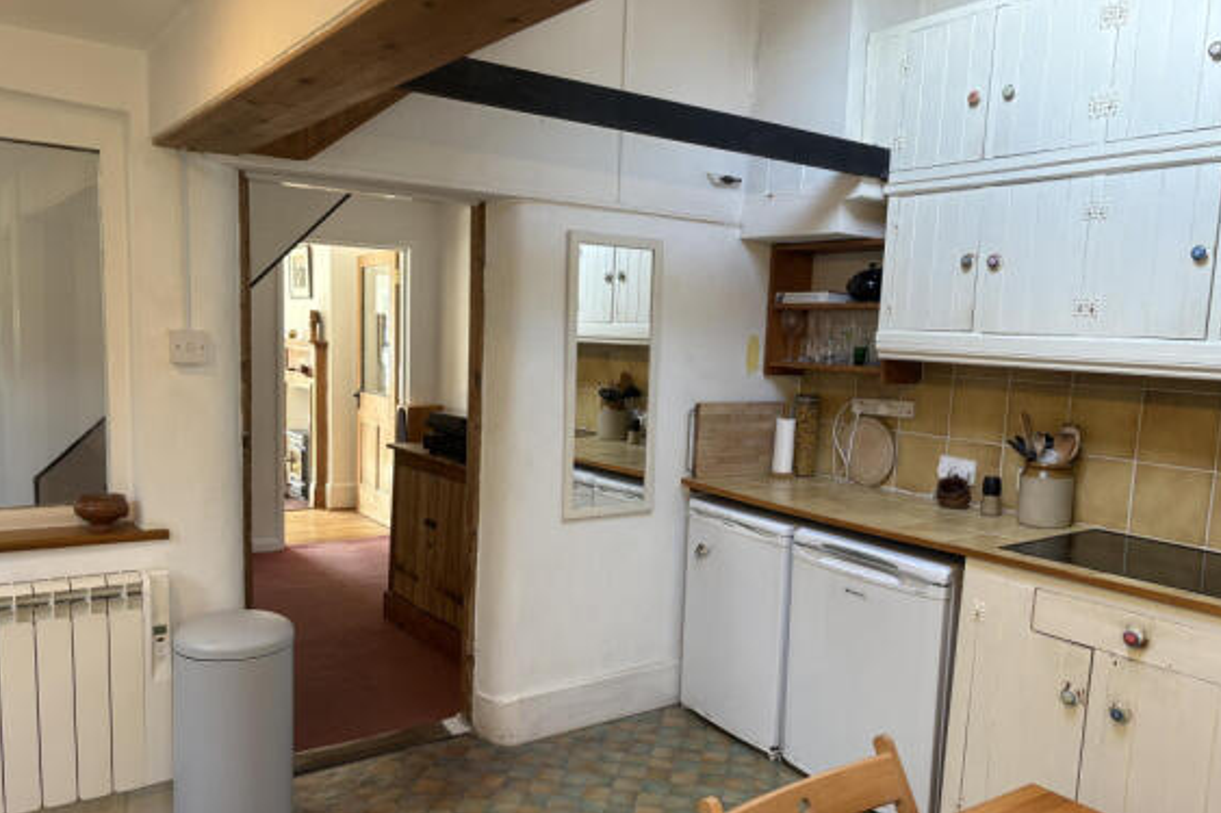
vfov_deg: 46.3
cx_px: 628
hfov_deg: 65.5
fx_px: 949
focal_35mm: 28
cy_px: 454
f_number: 1.6
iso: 80
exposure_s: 1/100
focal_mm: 5.96
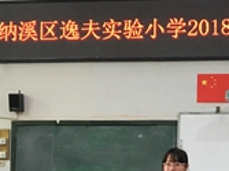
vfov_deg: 16.7
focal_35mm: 87
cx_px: 226
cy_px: 163
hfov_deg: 21.7
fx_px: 575
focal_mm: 4.15
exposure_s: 1/33
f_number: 2.2
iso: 125
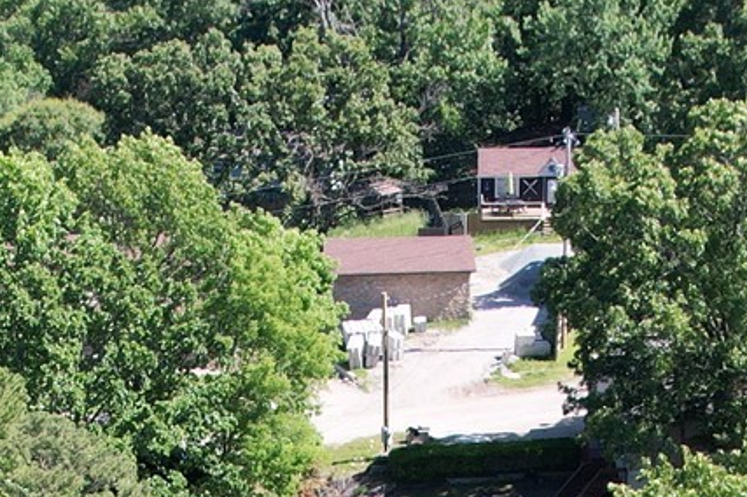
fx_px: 2177
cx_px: 310
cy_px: 1149
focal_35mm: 105
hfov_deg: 19.5
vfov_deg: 11.1
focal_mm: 8.38
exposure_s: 1/1000
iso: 150
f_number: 2.8
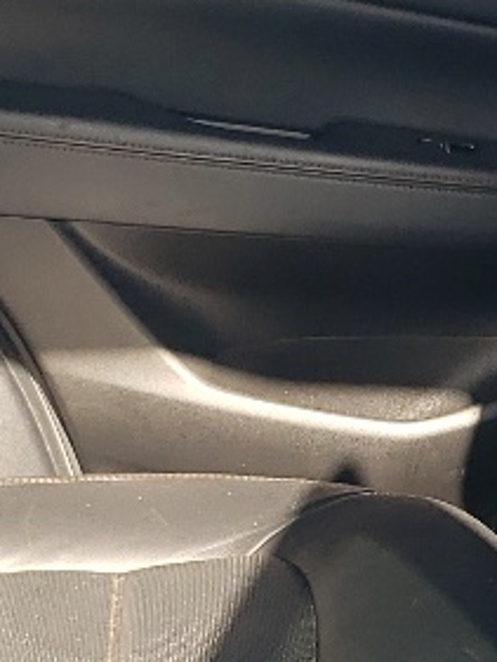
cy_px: 483
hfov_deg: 10.0
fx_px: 2831
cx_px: 391
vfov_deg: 13.3
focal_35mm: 148
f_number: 1.5
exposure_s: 1/333
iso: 50
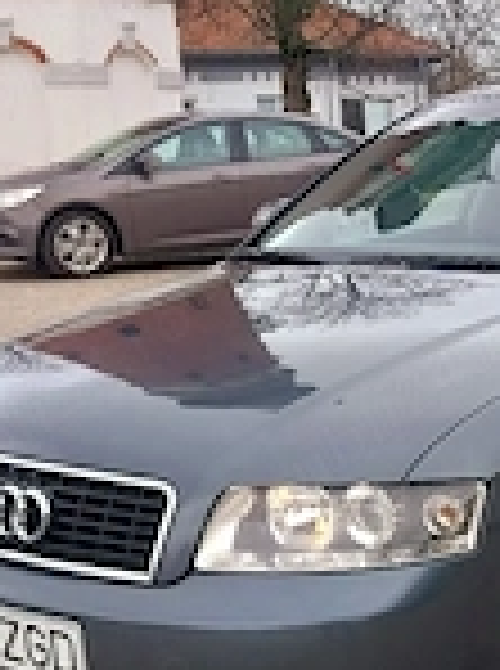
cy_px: 463
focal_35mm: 70
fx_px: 1354
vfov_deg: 27.6
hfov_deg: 20.3
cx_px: 486
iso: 25
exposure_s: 1/400
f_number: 1.8
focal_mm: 4
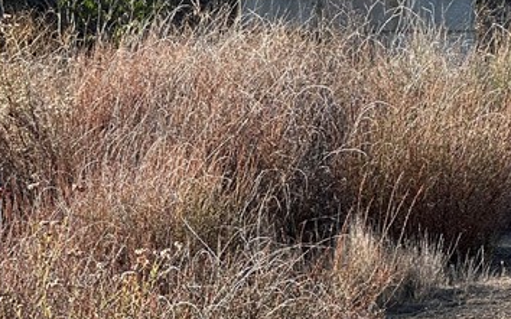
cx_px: 166
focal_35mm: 236
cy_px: 408
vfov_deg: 5.5
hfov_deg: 8.9
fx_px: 3286
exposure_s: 1/339
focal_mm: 9
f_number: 2.8
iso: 32
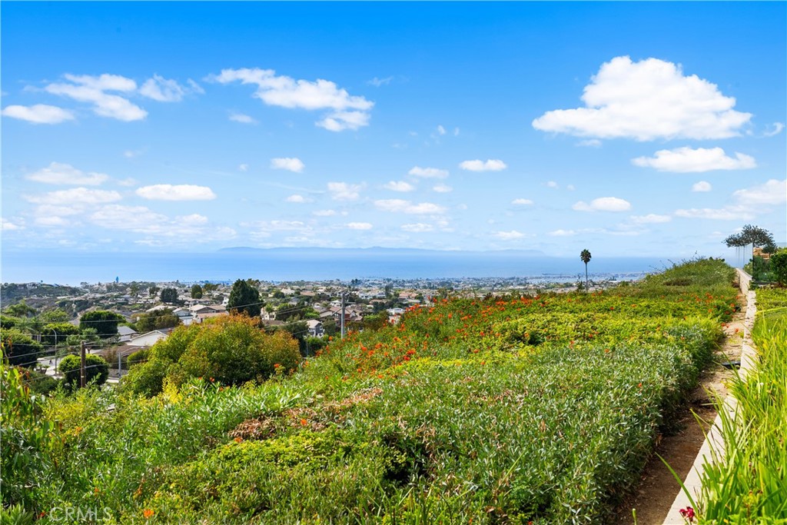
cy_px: 262
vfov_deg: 38.9
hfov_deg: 55.8
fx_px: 743
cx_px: 394
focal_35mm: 34
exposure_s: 1/400
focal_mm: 34
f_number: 8
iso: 100
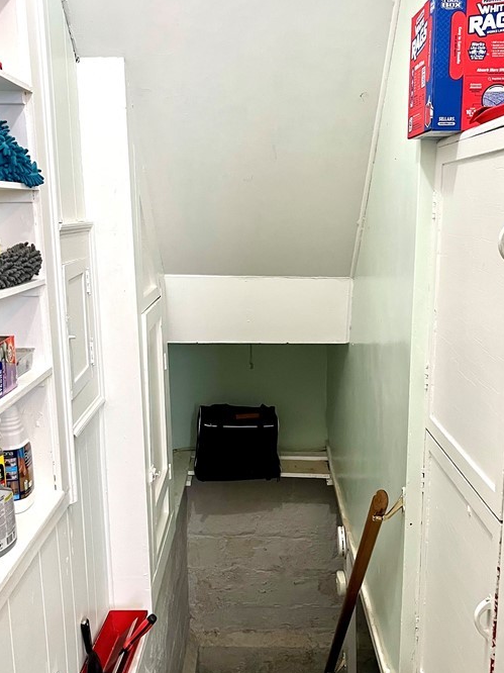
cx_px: 255
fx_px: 777
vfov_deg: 46.8
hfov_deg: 35.9
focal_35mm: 40
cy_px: 363
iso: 250
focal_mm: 5.1
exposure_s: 1/60
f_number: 1.6
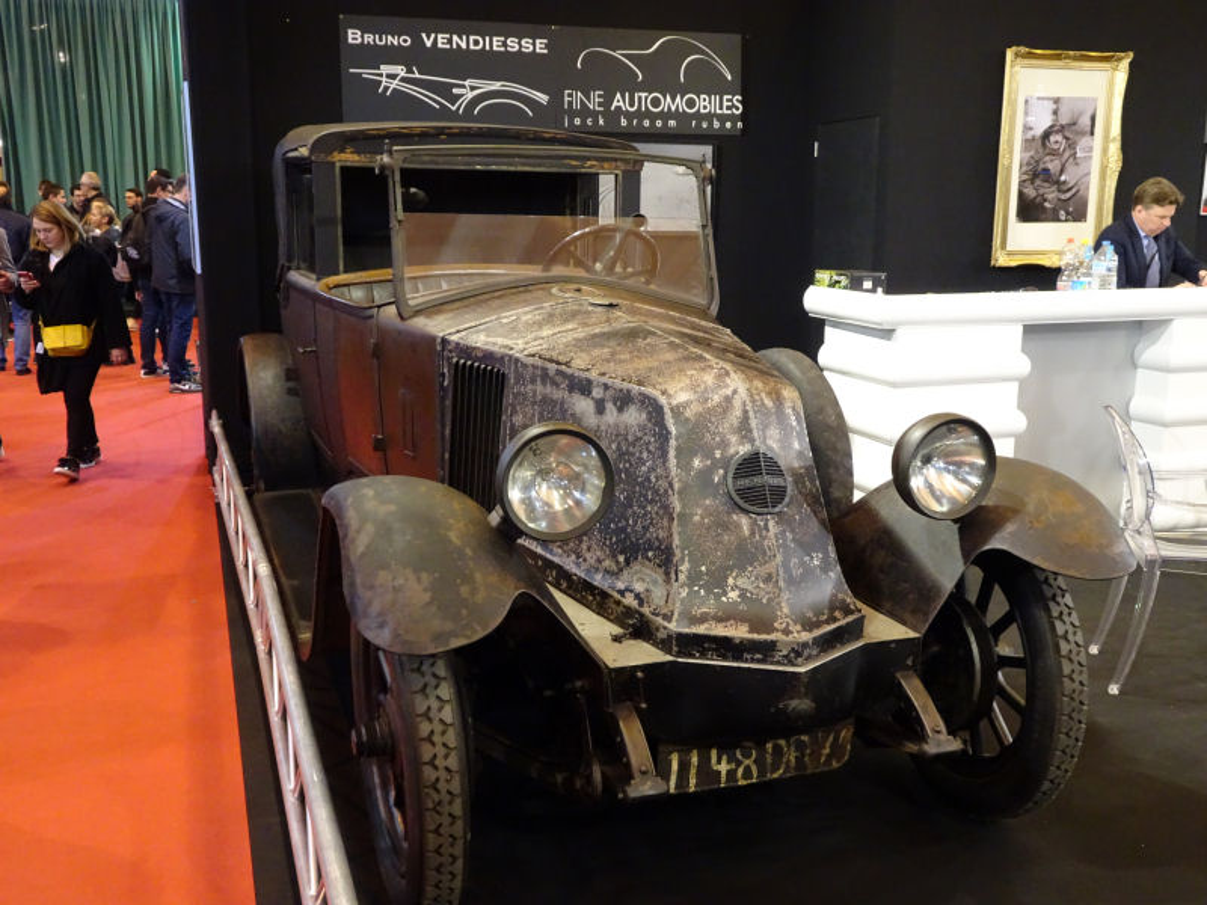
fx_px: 1186
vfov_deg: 41.8
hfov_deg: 54.0
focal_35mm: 34
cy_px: 452
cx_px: 604
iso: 640
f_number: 4
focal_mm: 5.79
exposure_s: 1/40
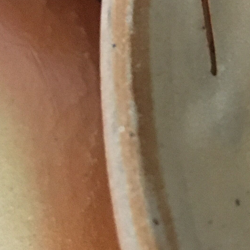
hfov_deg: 15.8
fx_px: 801
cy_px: -92
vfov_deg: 16.6
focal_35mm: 98
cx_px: 412
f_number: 2.2
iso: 250
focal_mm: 4.15
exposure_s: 1/17
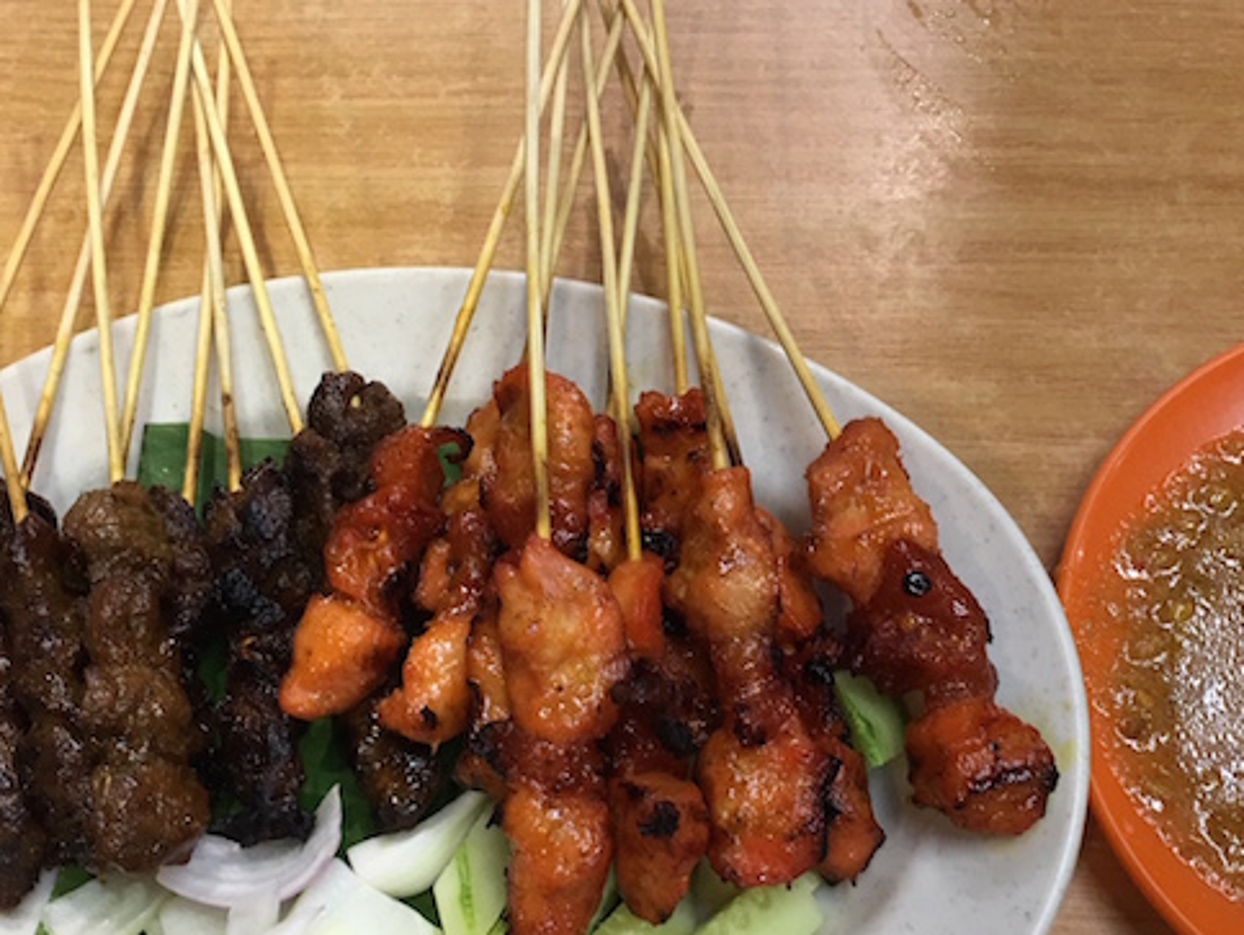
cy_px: 562
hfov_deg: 39.5
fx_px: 1726
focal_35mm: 48
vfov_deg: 30.2
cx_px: 747
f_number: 2.2
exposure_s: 1/17
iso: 32
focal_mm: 4.15
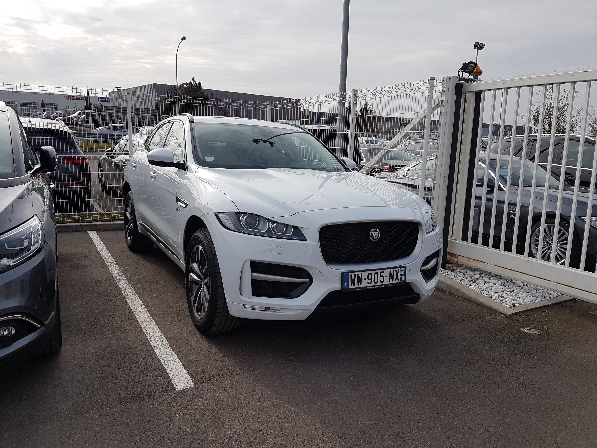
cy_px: 224
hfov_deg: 67.3
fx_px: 448
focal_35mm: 26
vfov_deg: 53.1
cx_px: 298
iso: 40
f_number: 1.7
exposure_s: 1/2592
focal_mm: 4.2
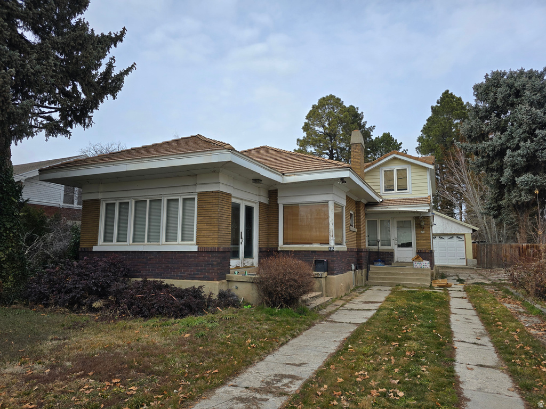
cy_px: 204
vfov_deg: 58.9
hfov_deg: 73.9
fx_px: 363
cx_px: 273
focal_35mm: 23
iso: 12
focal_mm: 6.3
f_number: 1.7
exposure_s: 1/551
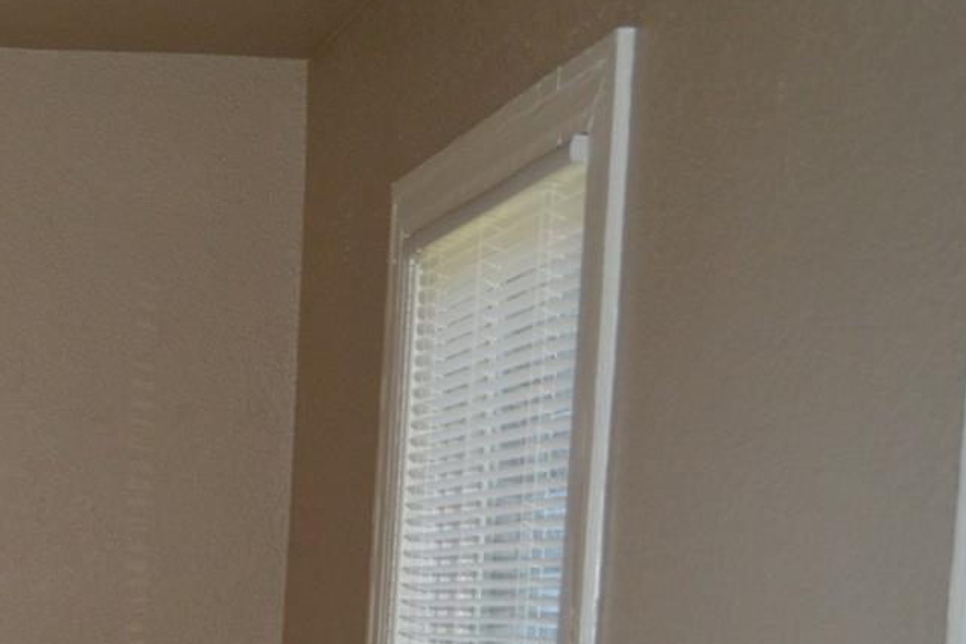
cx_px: -344
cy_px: 850
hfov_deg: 20.9
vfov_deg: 15.0
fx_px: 2334
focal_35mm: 87
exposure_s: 1/80
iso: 400
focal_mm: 18
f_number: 4
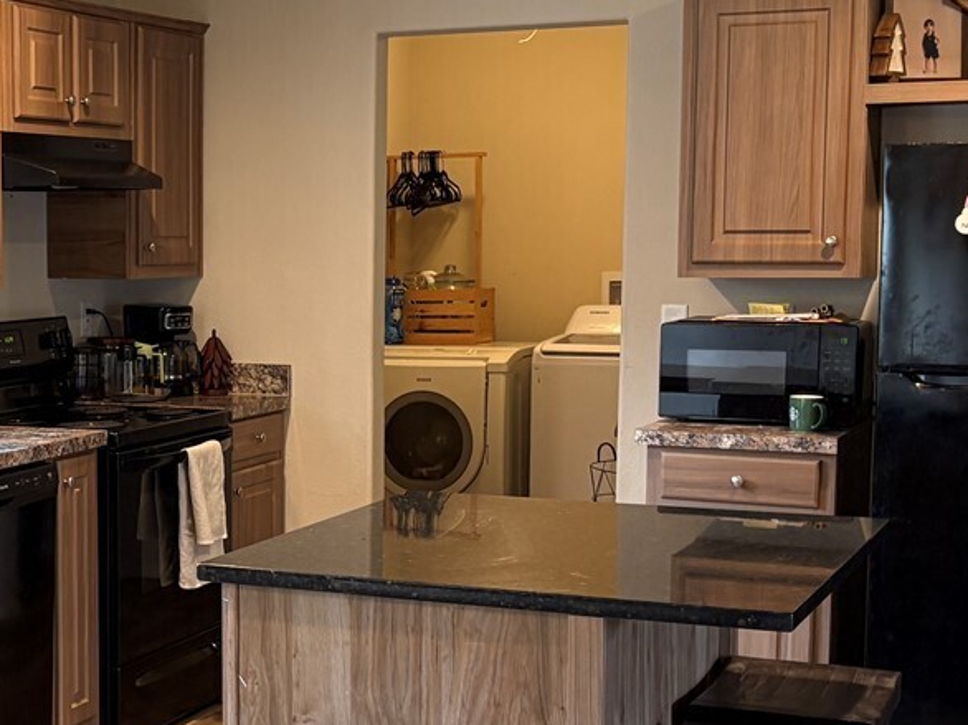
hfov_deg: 26.7
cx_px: 134
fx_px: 1985
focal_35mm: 71
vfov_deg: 20.7
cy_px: 436
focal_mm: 5.96
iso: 160
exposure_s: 1/60
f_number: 1.6
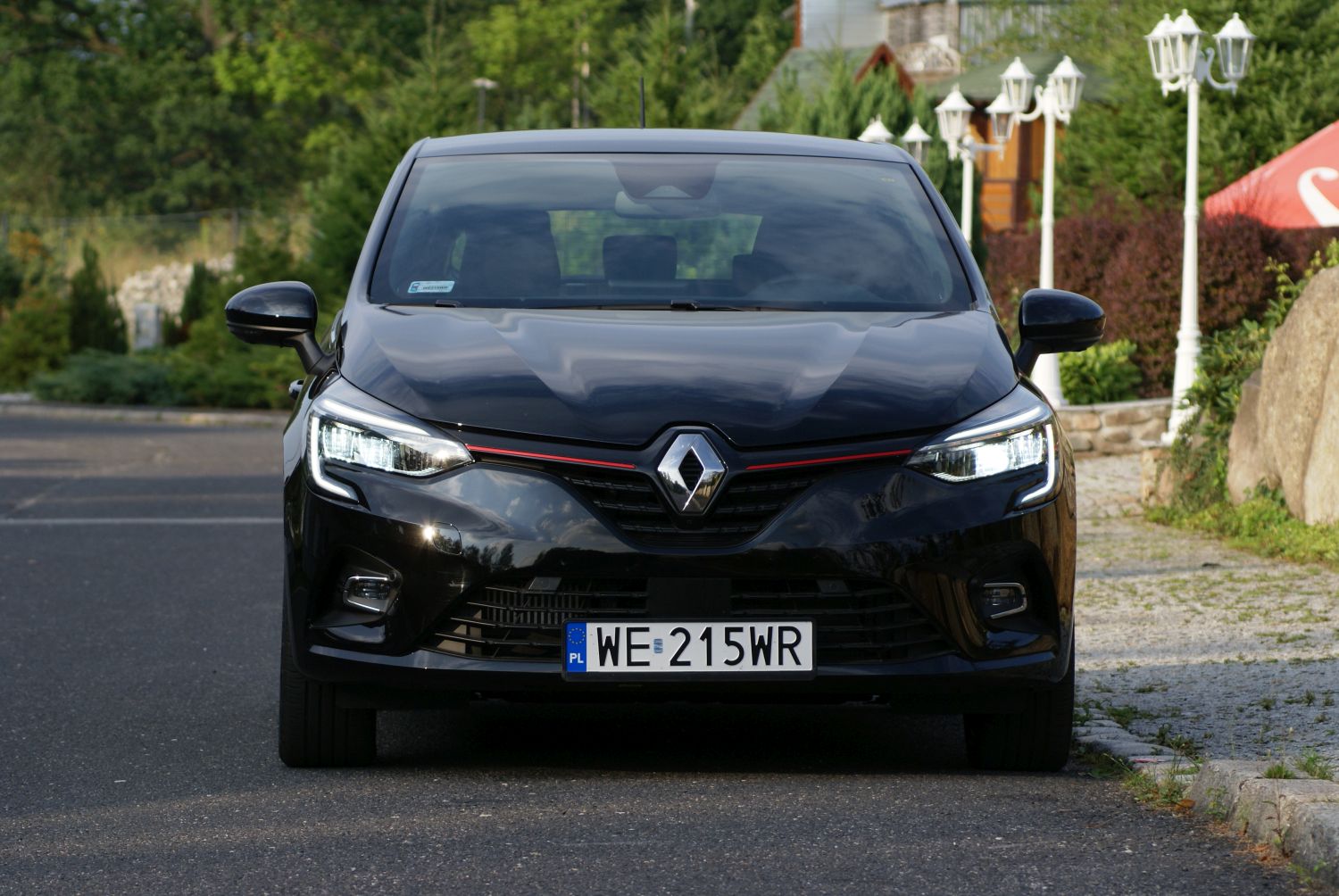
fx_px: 7541
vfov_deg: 6.8
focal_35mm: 202
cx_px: 670
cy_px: 448
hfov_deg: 10.1
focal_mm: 135
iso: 100
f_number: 6.3
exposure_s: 1/320
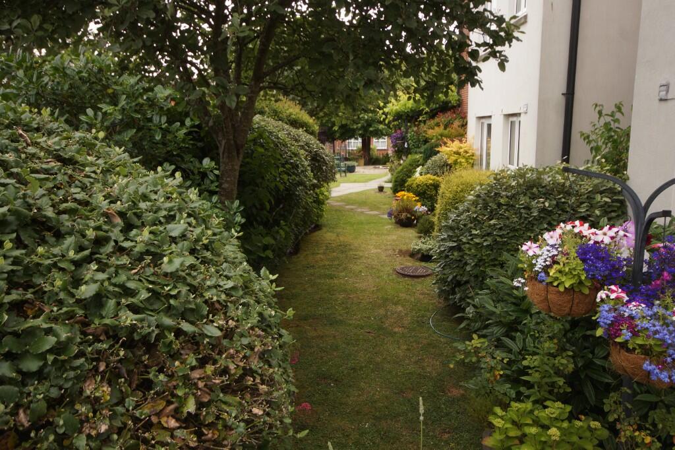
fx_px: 562
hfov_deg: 61.9
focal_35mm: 30
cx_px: 338
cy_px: 225
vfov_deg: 43.6
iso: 250
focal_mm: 20
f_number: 5.6
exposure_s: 1/60
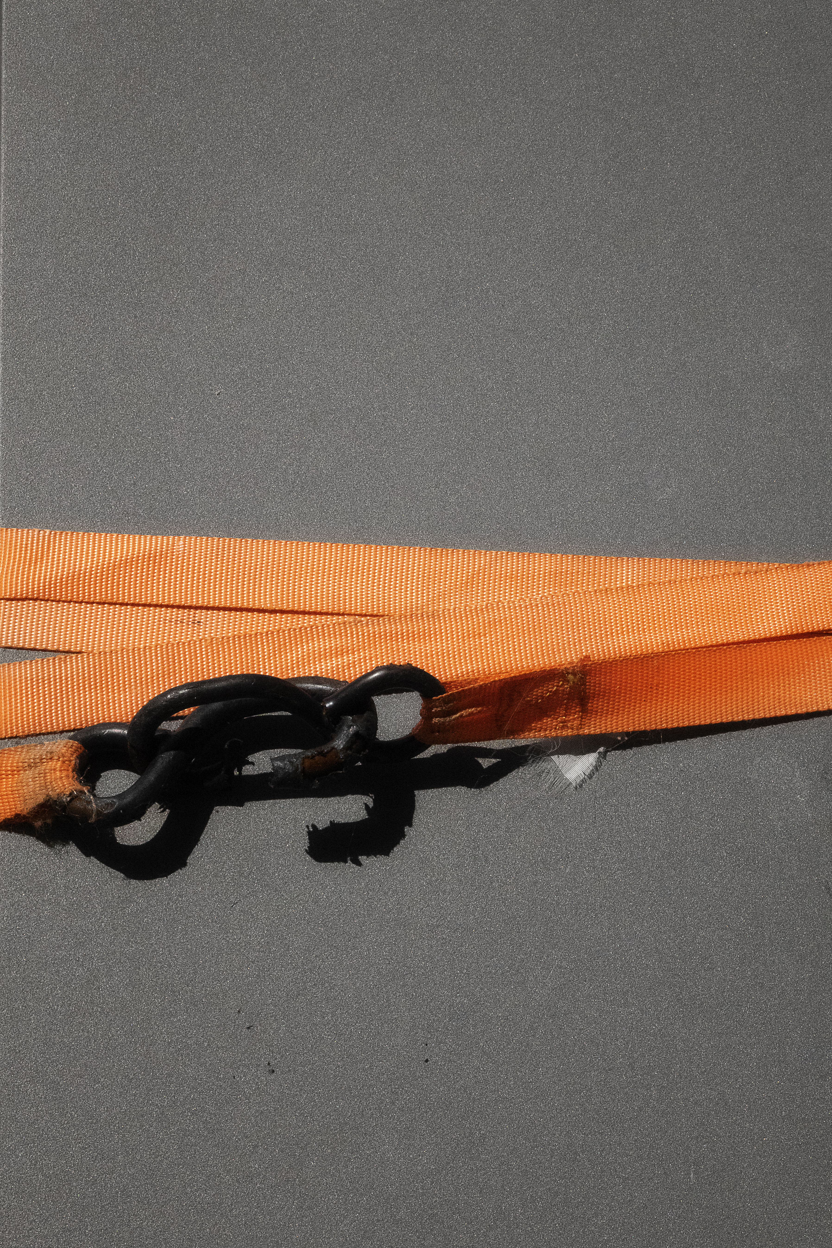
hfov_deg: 14.6
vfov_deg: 21.7
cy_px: 624
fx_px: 3258
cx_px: 416
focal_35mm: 94
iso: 2500
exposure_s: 1/1000
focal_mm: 34.62
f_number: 10
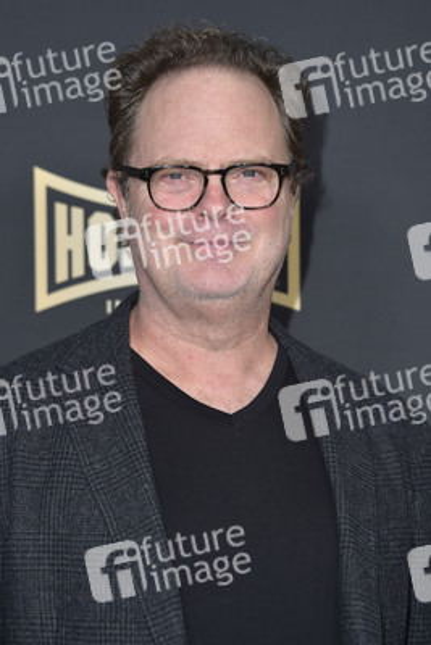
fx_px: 1794
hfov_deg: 13.7
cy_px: 322
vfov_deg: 20.4
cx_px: 216
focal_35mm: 100
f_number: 6.3
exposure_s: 1/250
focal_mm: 100
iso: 320
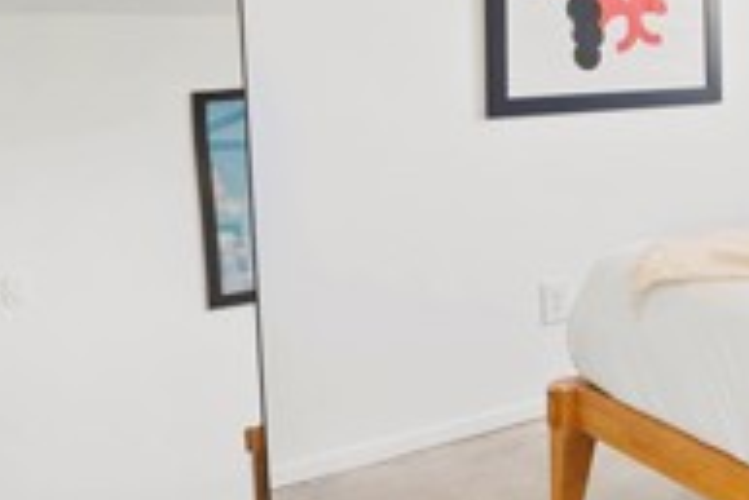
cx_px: 947
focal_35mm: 53
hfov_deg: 30.5
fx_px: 1103
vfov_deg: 24.7
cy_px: 33
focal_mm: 16
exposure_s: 1/6
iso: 400
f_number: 11
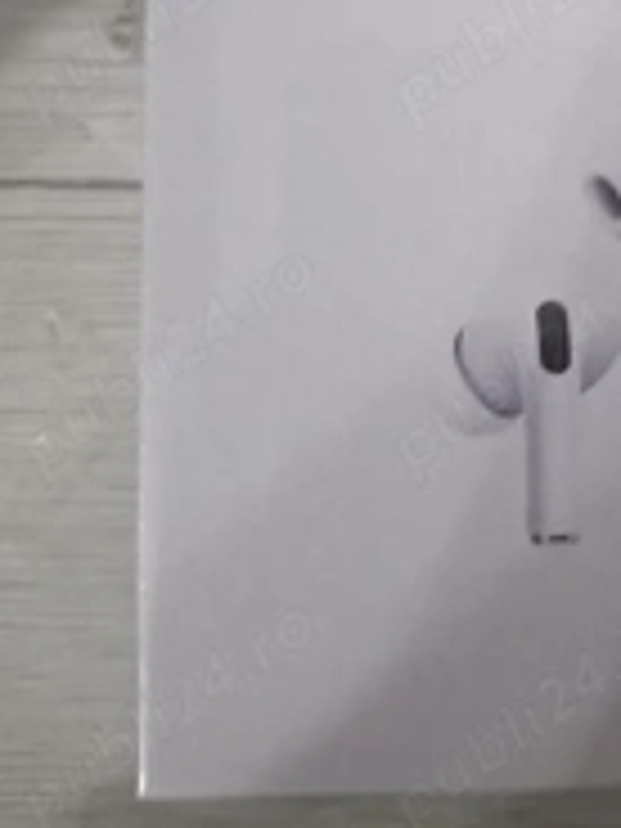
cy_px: 50
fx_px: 1196
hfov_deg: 27.8
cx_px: 585
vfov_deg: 35.4
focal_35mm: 50
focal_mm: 5.54
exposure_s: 1/33
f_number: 1.8
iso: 320
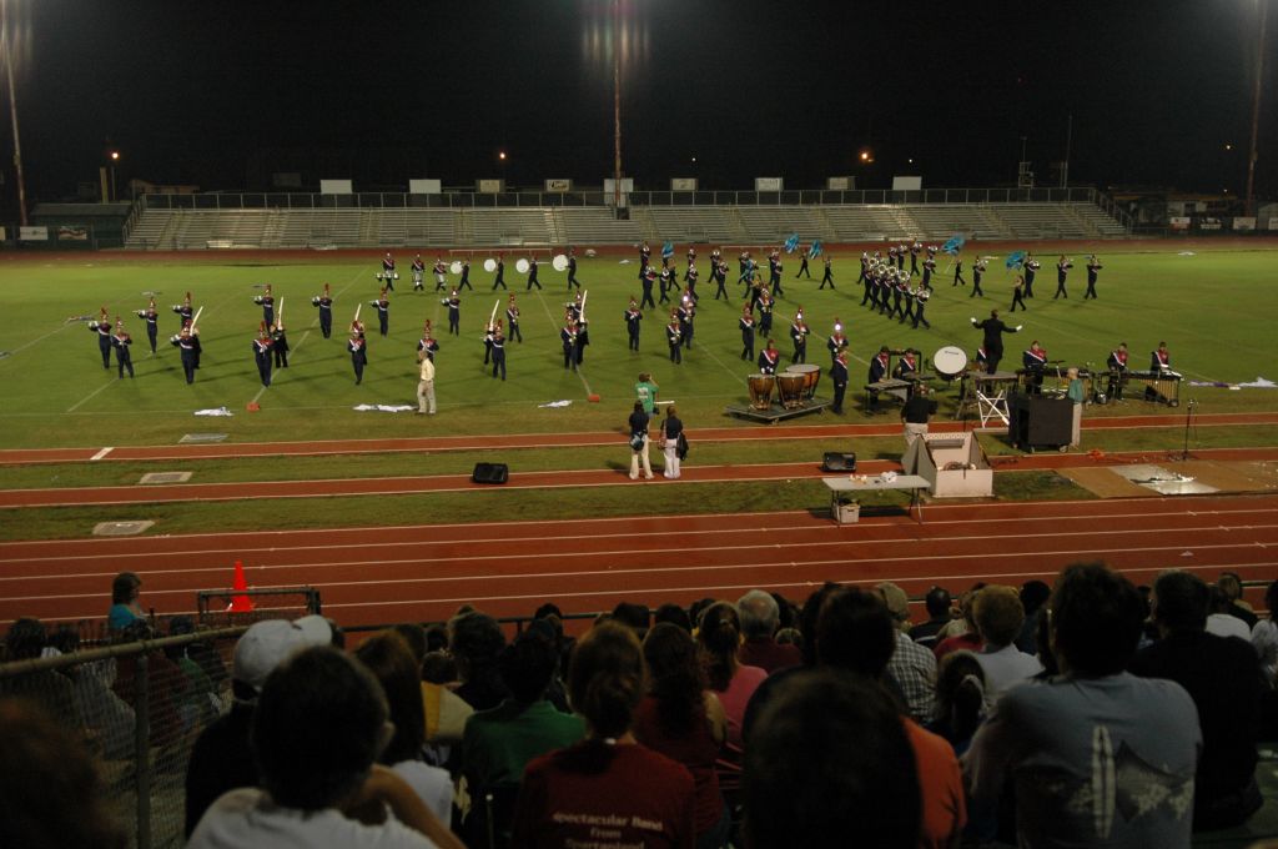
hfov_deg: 53.2
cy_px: 424
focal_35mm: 36
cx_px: 639
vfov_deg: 36.8
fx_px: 1276
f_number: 2.8
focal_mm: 24
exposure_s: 1/60
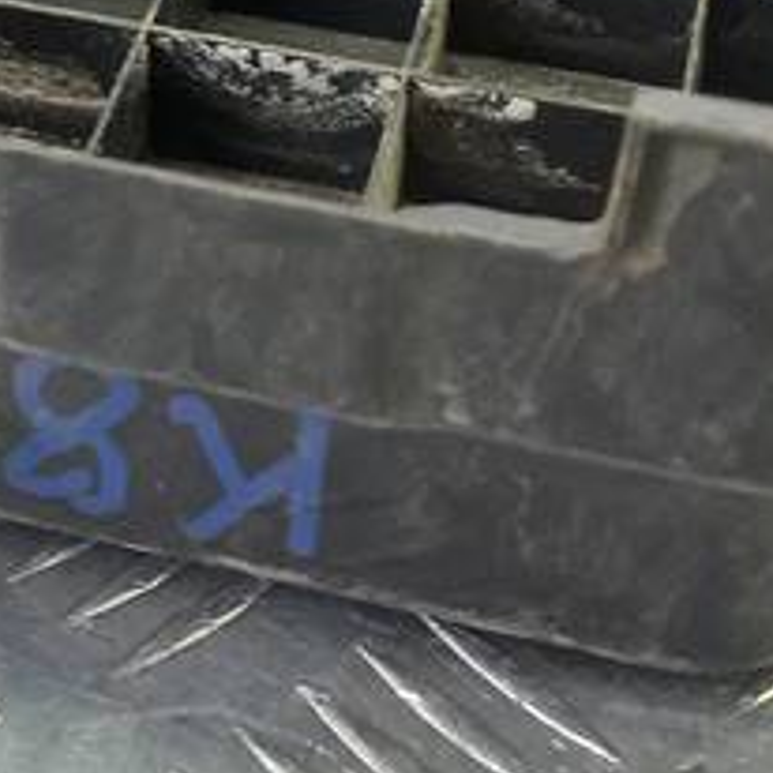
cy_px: -353
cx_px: 38
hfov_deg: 15.6
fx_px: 2779
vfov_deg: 14.8
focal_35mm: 110
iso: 160
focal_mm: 4.6
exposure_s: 1/50
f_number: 1.8
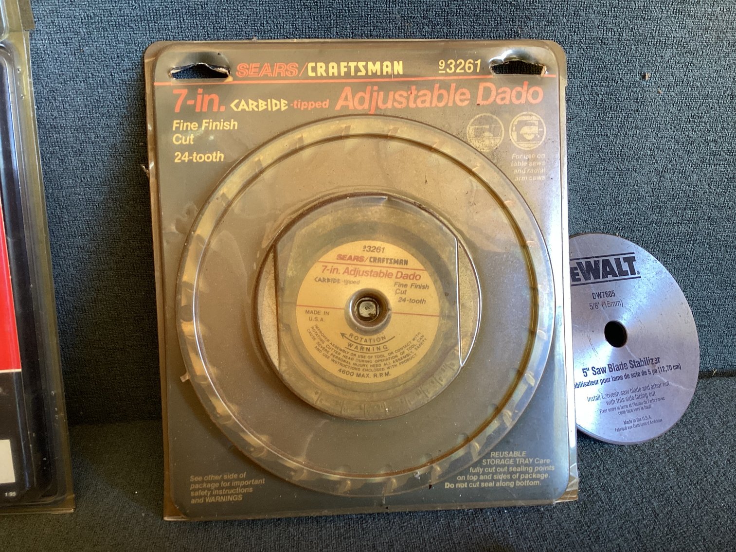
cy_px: 276
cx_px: 368
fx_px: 659
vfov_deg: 45.4
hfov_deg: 58.3
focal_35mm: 31
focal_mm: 3.3
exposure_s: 1/50
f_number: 2.4
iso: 100
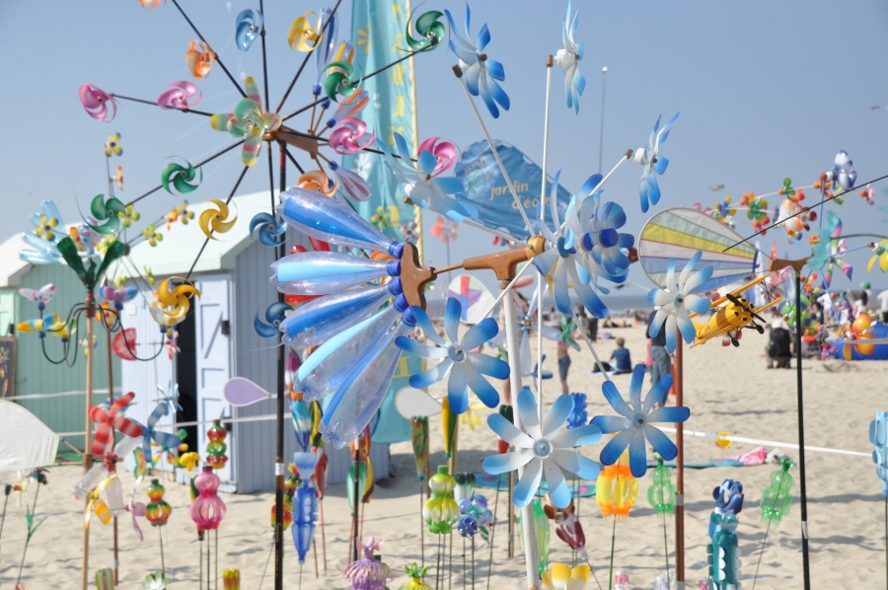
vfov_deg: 23.7
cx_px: 444
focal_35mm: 57
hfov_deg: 35.1
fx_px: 1404
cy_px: 295
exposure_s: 1/4000
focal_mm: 38
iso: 640
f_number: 5.6
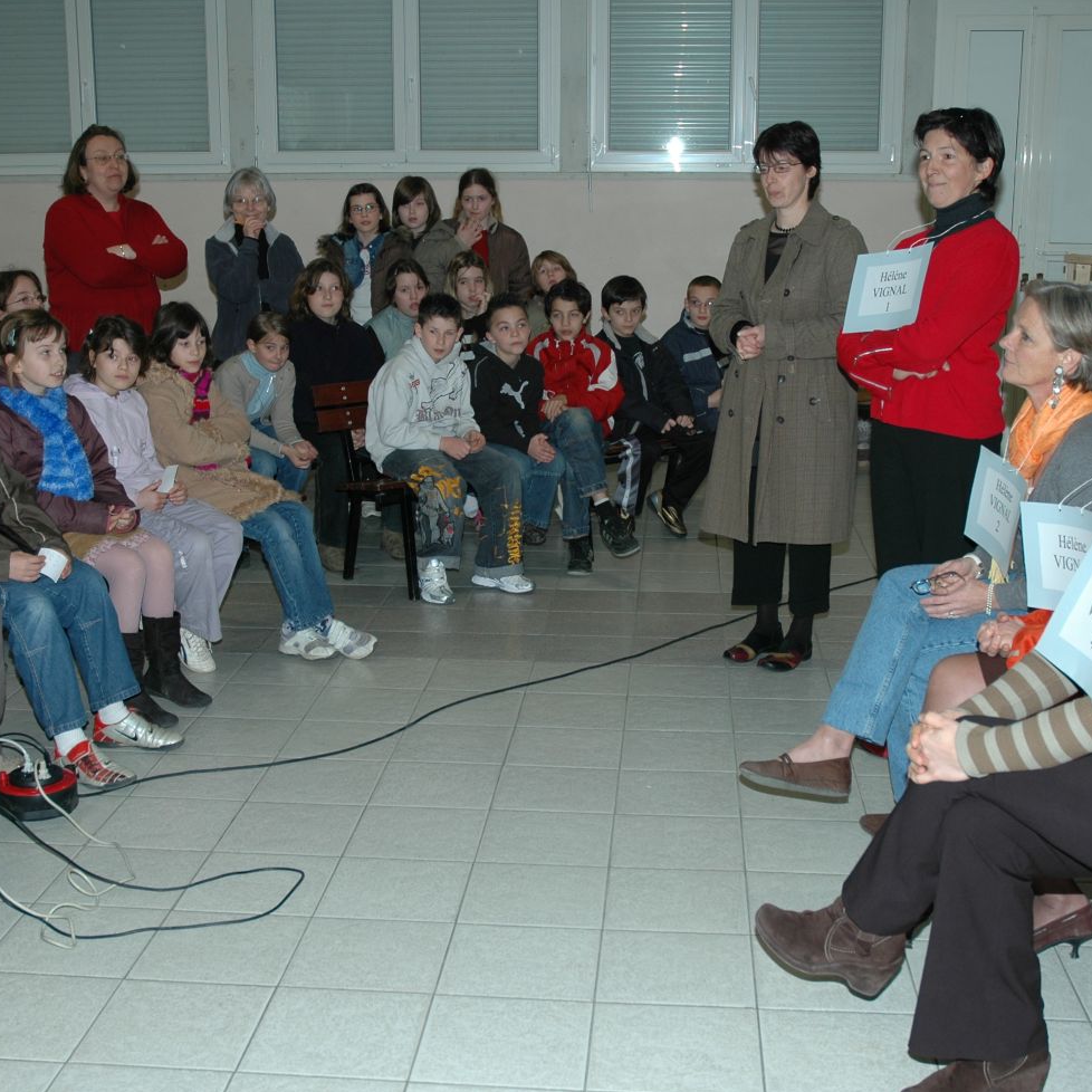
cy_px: 538
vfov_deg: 36.1
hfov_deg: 36.1
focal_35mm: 47
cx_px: 527
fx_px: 1677
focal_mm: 24
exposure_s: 1/60
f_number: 4
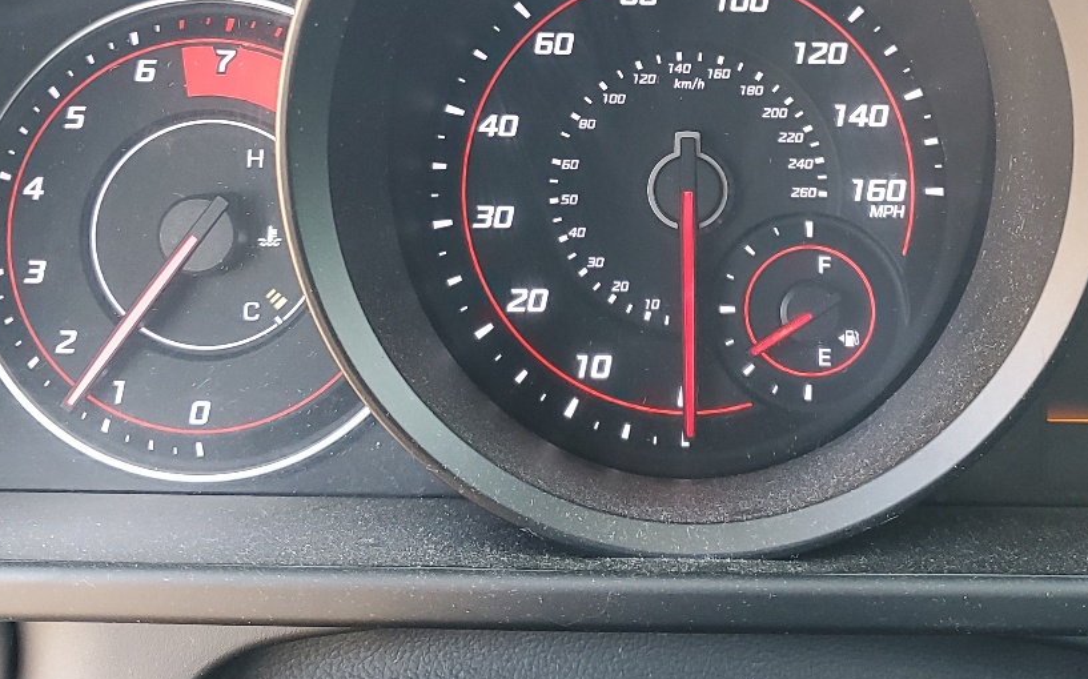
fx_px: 1601
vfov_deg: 23.6
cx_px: 682
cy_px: 122
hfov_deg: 37.3
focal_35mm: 54
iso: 80
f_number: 1.5
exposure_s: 1/60.2
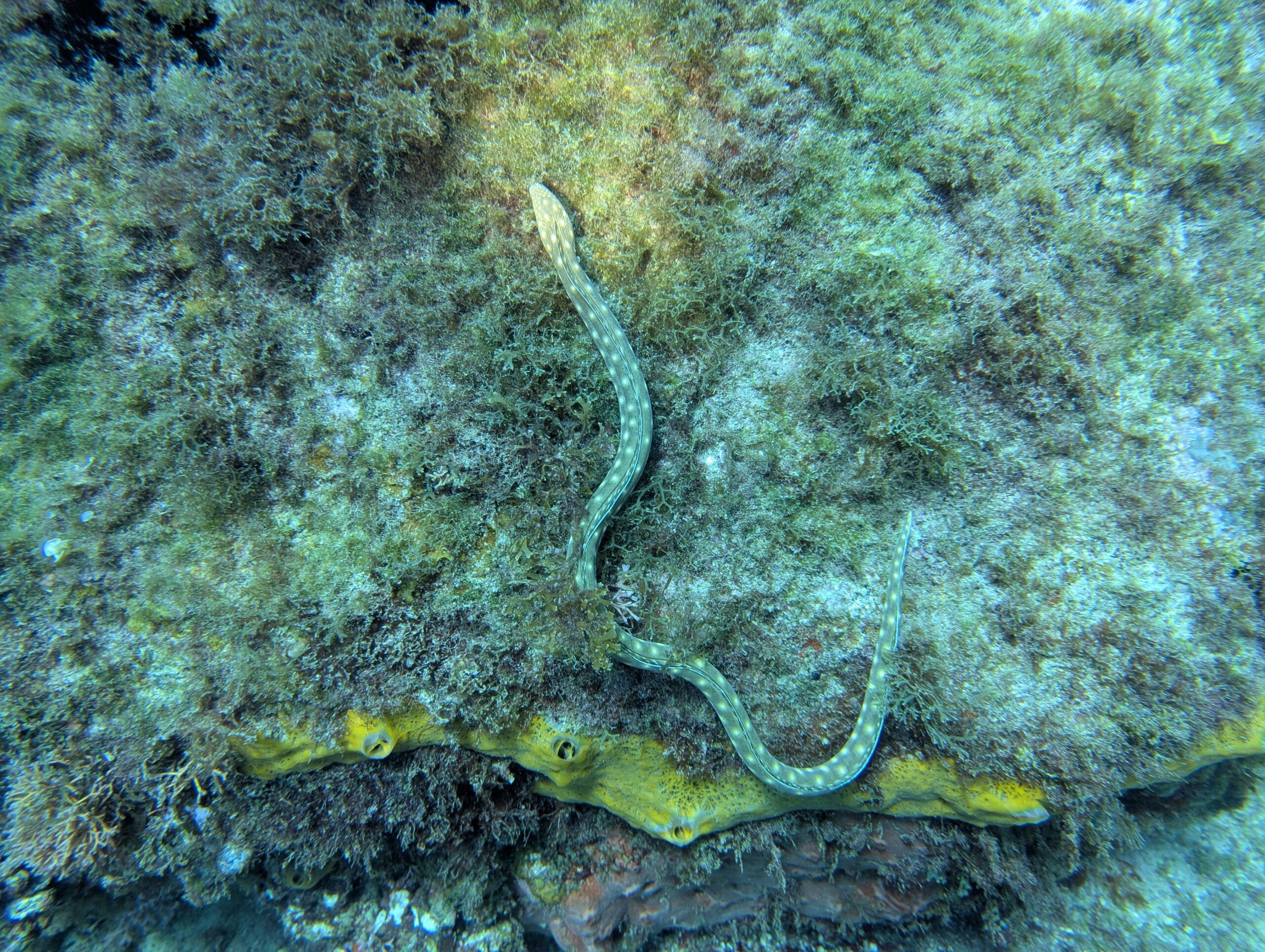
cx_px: 632
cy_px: 476
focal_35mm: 24
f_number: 1.85
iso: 41
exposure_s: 1/299
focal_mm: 6.81
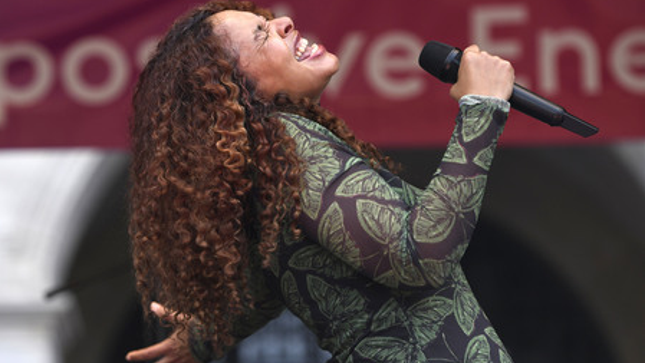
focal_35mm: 163
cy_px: 194
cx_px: 322
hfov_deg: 13.2
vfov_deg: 7.5
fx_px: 2789
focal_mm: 155
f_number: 4.5
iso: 640
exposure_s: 1/1600
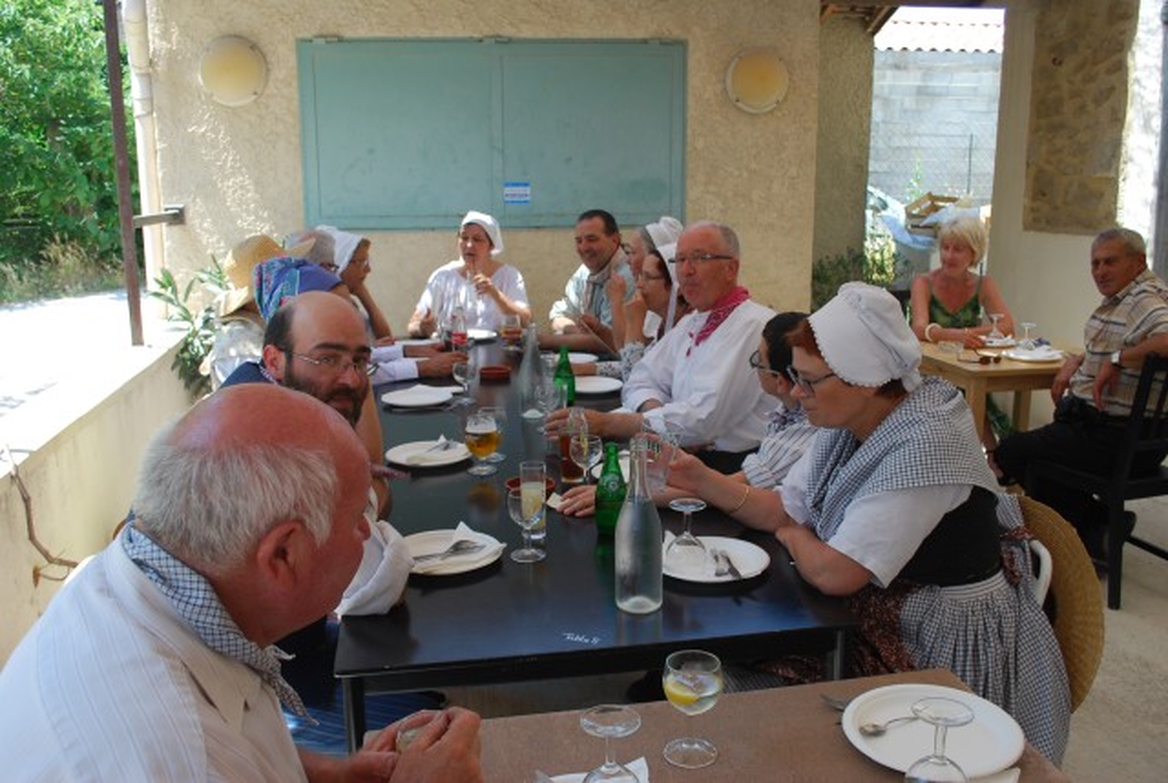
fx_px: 1072
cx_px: 584
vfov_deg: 40.1
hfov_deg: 57.1
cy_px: 392
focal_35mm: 33
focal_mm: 22
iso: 140
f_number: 5.6
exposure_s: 1/125
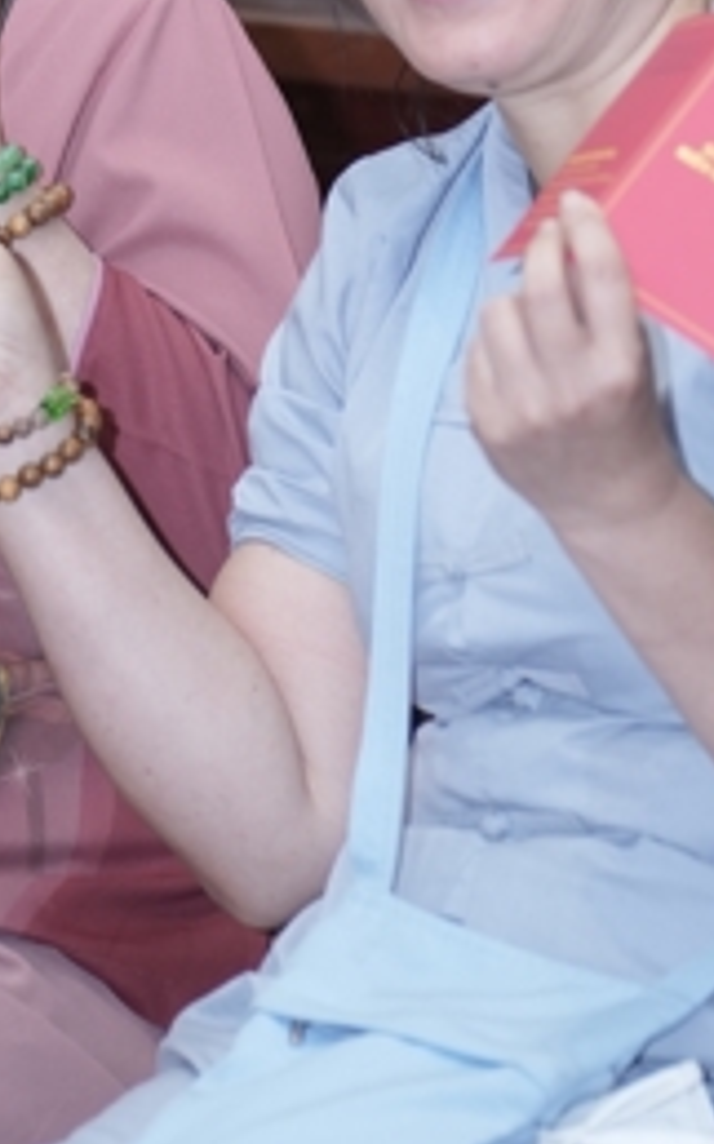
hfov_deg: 4.0
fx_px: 10317
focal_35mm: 331
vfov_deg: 6.3
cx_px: 102
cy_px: -246
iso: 500
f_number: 2.8
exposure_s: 1/125
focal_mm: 86
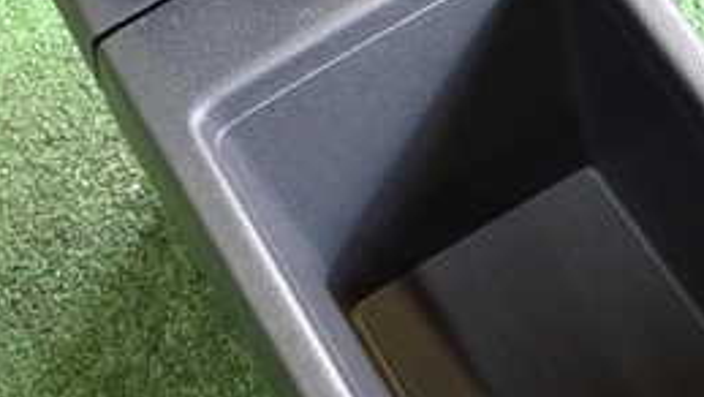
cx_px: 568
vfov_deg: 18.8
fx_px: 1177
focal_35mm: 63
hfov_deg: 32.4
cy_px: 359
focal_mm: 4.5
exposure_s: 1/30
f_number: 2
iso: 800
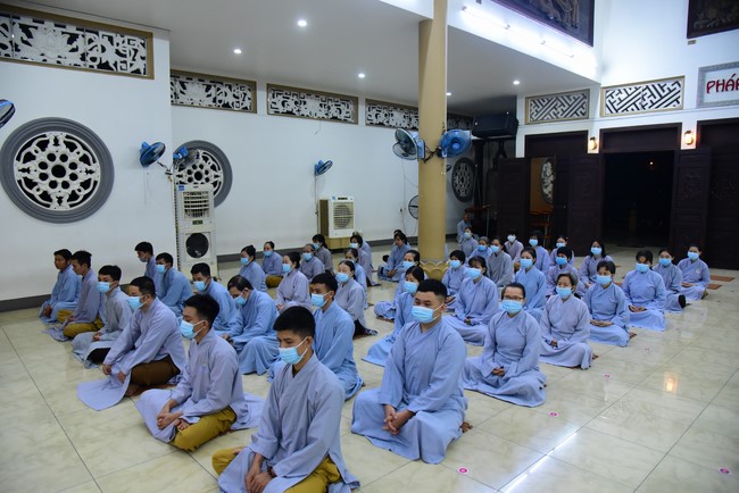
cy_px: 246
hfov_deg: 73.7
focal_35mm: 24
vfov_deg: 53.2
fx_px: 493
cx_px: 370
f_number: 5
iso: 3200
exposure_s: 1/80
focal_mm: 24
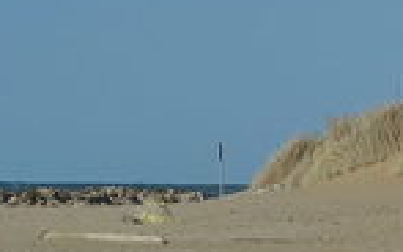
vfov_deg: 3.0
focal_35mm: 438
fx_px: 4812
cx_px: 790
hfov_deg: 4.7
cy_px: -145
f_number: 13
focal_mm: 70
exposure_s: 1/250
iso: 100
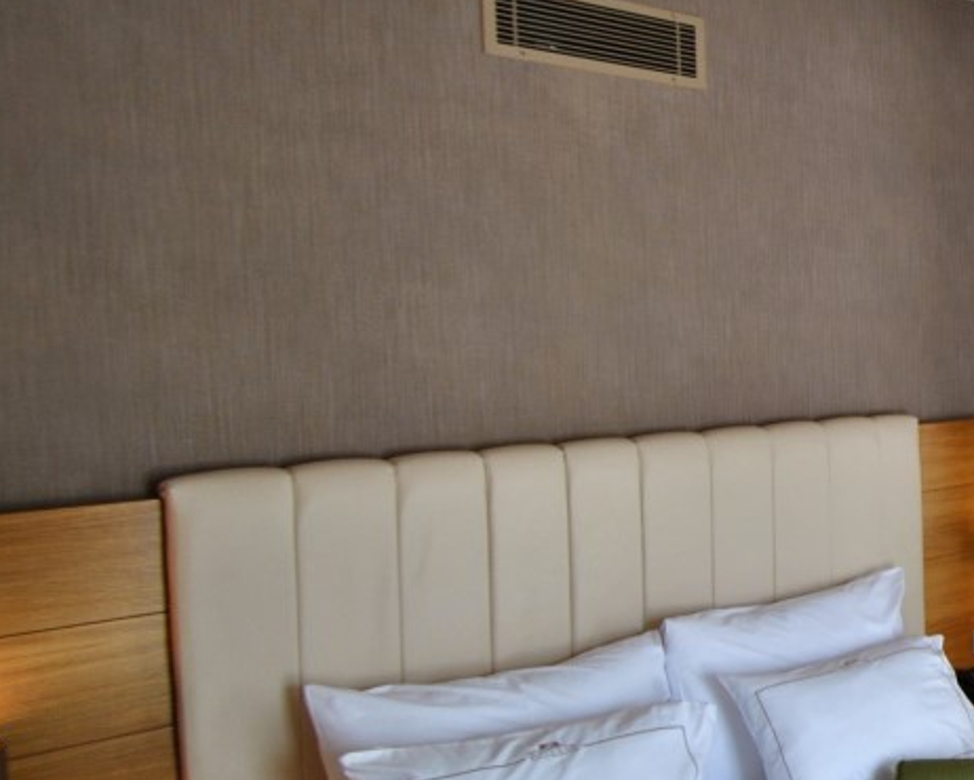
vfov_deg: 42.3
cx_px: 1203
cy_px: 382
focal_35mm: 35
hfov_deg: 37.2
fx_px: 1009
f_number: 3.5
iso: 200
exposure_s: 1/50
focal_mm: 10
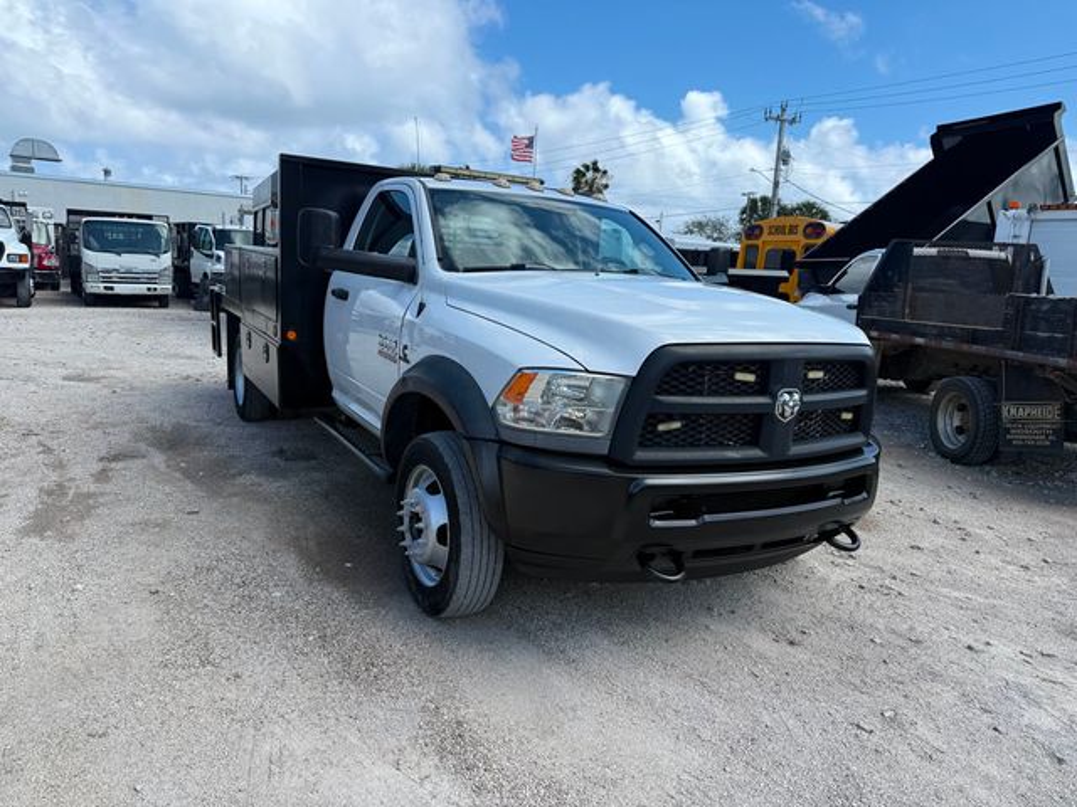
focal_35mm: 24
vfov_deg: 56.8
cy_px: 404
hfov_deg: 71.6
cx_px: 538
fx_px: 747
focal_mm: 6.76
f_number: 1.78
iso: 80
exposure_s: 1/3759
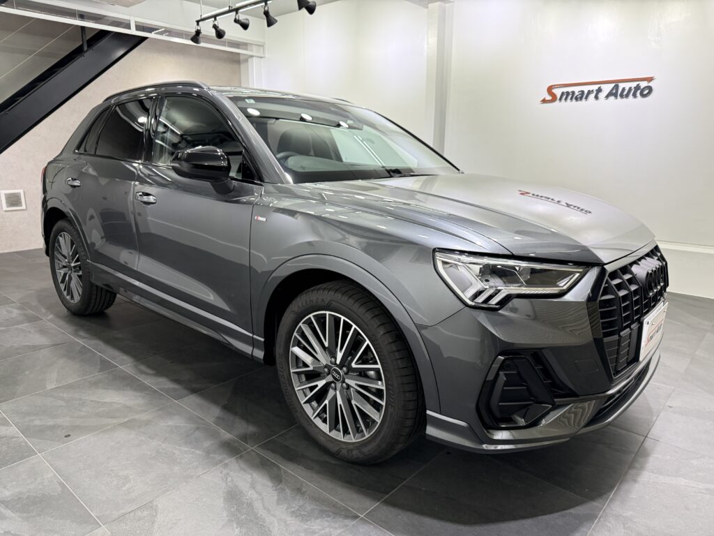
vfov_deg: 56.8
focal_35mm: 24
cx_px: 357
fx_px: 495
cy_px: 268
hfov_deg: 71.6
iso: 320
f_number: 1.78
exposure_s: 1/100
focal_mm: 6.76
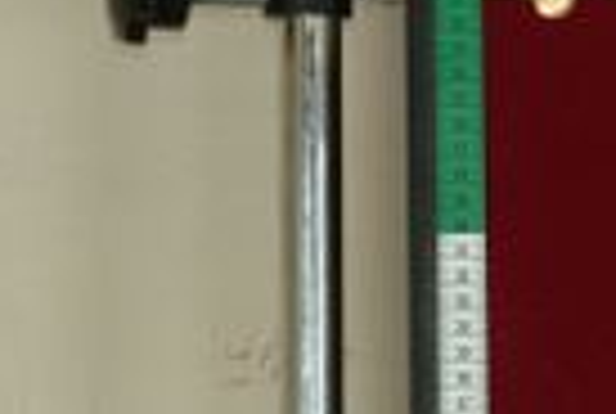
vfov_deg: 4.2
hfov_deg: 6.2
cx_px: 697
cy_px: -200
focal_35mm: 330
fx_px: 5657
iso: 160
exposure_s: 1/20
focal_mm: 59
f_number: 13
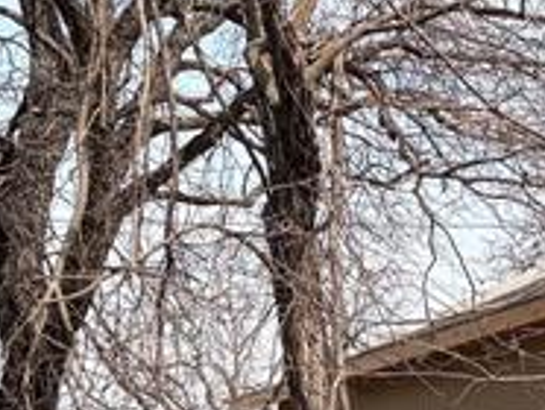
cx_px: 929
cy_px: 770
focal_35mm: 143
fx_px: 2254
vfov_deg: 9.8
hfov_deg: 12.7
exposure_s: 1/2747
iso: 50
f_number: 1.6
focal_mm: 5.96
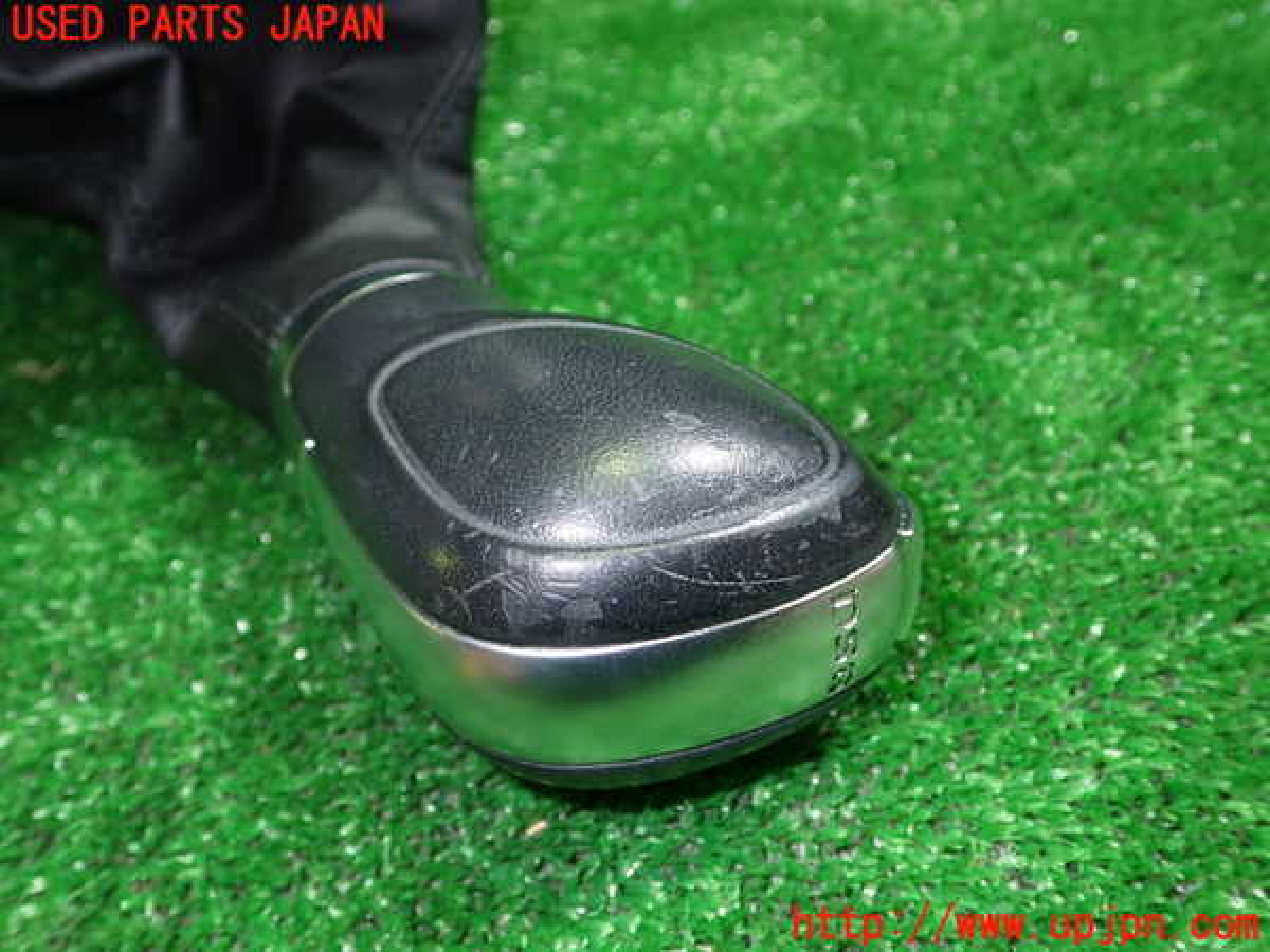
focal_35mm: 32
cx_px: 635
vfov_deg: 44.2
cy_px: 476
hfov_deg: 56.8
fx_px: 1174
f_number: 2.4
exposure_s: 1/30
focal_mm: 5.79
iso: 200
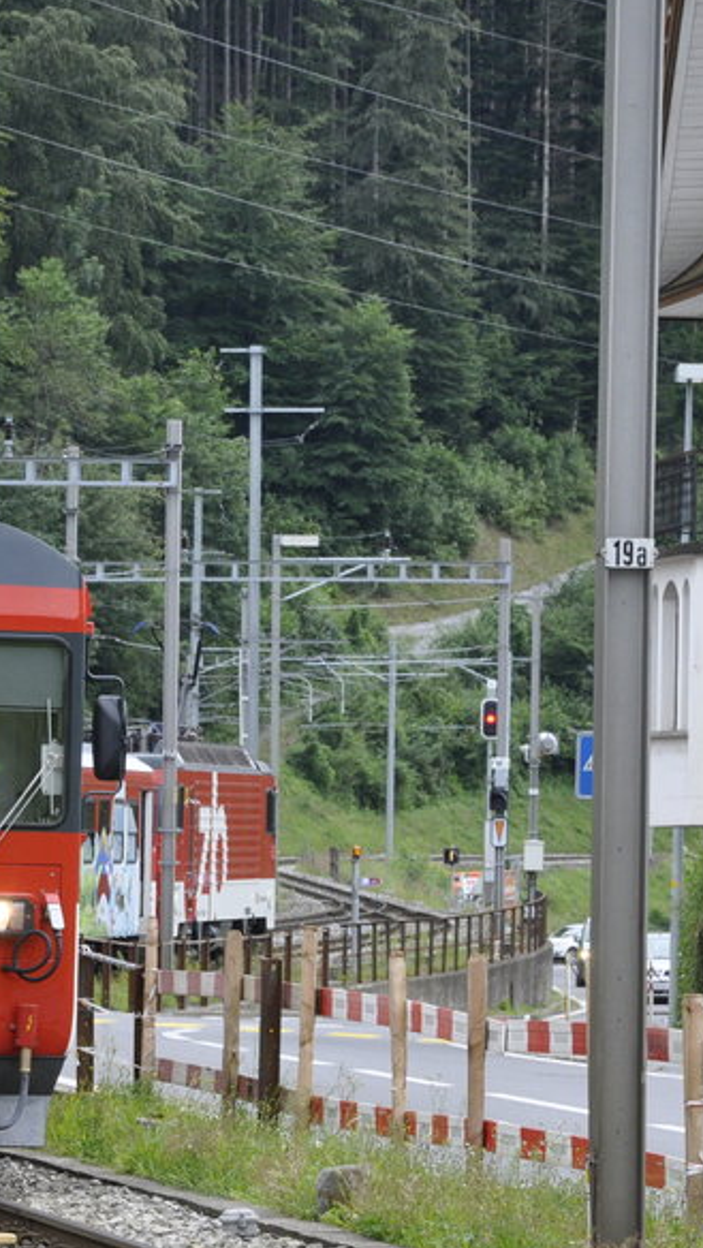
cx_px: -4
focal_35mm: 274
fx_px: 9072
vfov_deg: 7.9
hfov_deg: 4.4
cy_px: 807
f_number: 10
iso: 640
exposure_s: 1/400
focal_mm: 85
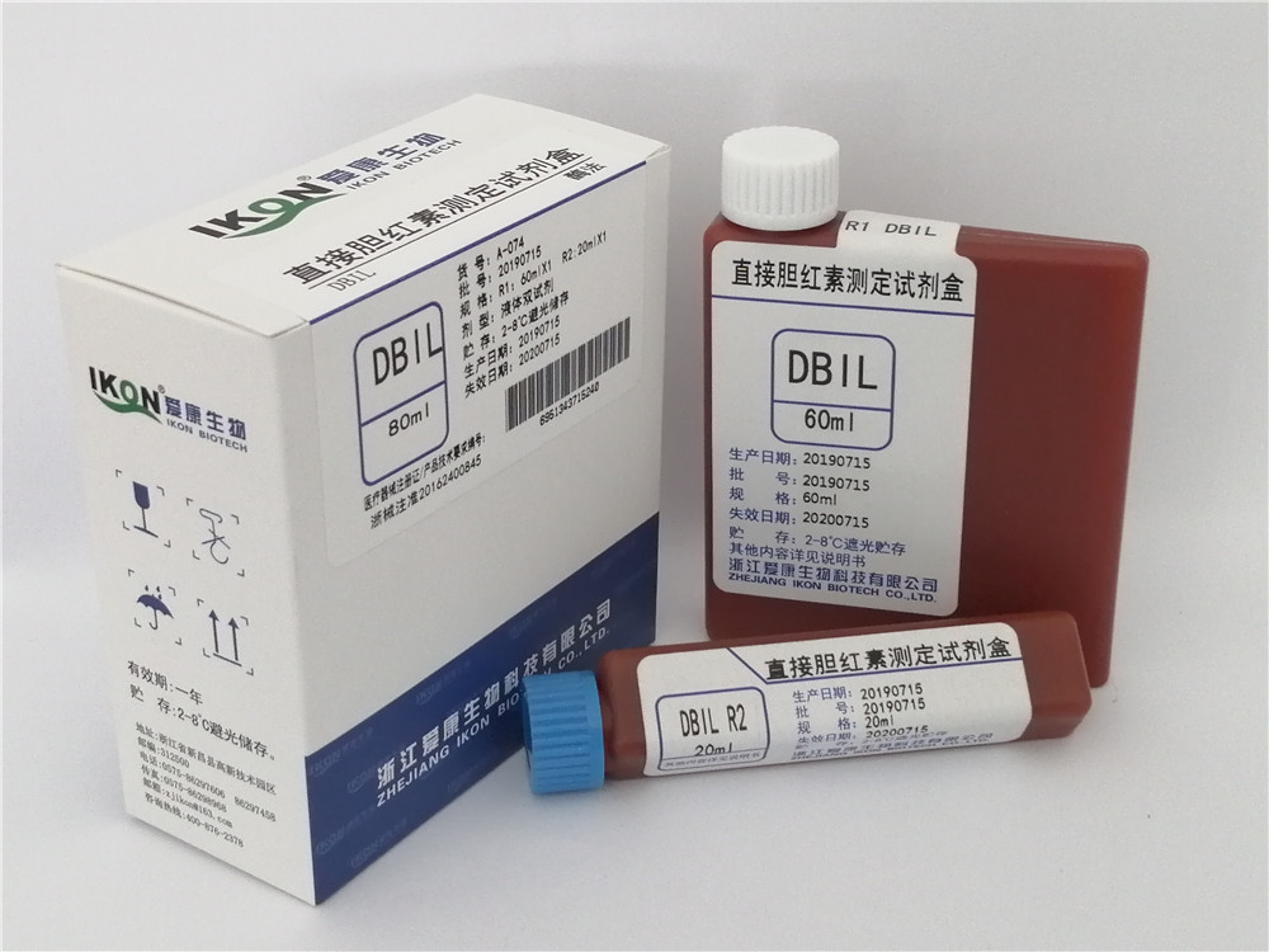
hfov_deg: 34.9
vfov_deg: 26.6
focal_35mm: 55
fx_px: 2016
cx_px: 634
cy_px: 476
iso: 125
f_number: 1.8
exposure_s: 1/30
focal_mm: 3.64
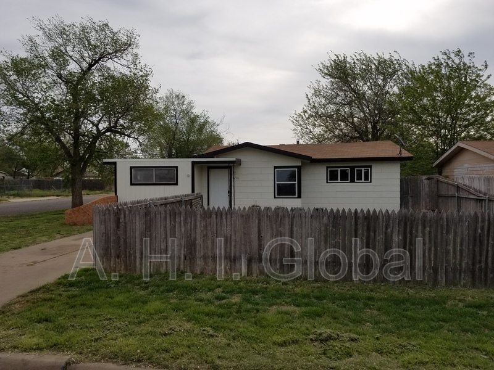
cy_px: 185
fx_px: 371
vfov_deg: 53.1
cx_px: 247
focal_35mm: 26
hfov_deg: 67.3
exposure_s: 1/5568
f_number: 1.7
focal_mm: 4.2
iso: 50
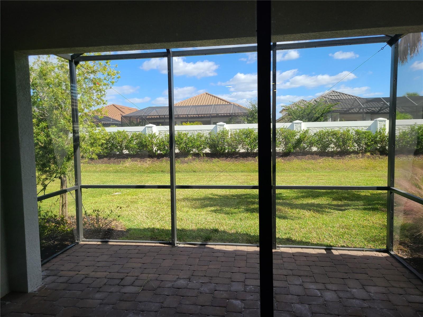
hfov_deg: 67.3
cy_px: 158
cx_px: 212
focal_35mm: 26
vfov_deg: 53.1
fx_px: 318
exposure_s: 1/746
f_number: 1.8
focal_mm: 5.4
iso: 40
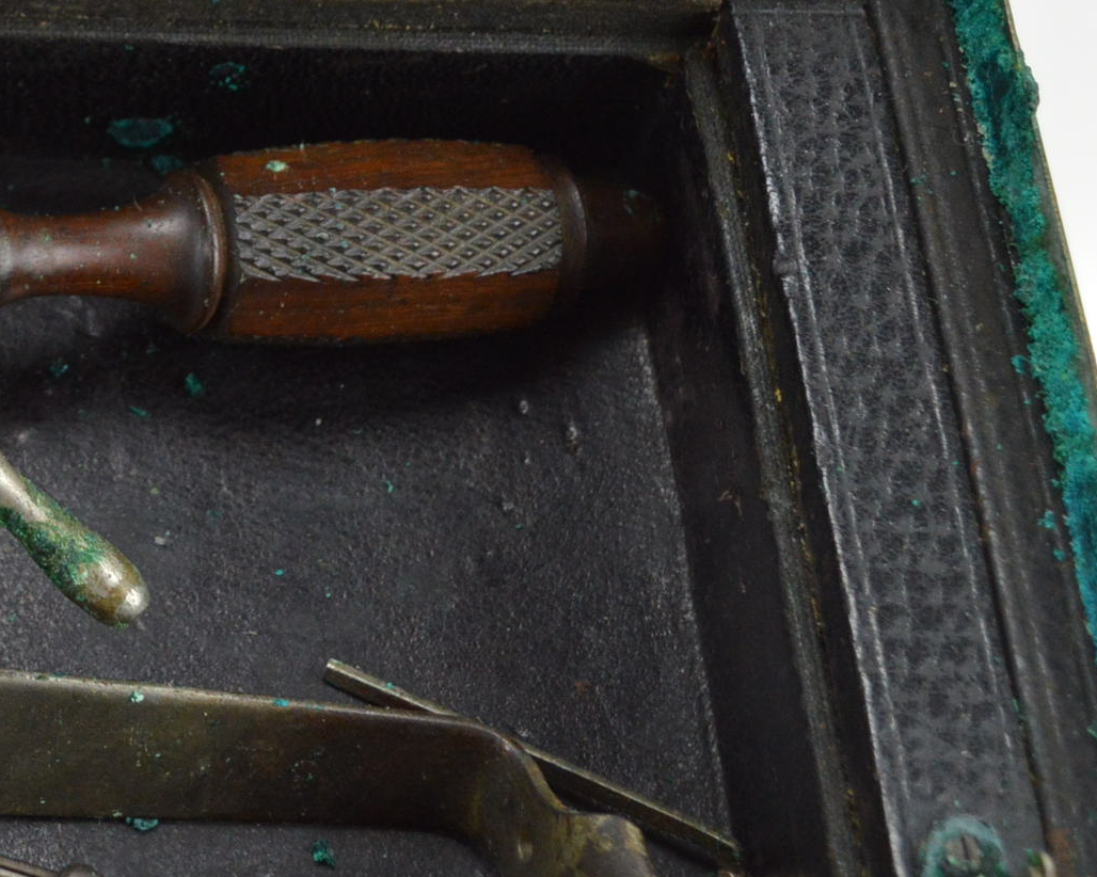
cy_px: -22
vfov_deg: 12.7
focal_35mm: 119
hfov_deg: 15.0
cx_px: -500
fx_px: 3875
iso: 800
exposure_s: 1/80
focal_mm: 29
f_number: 6.3
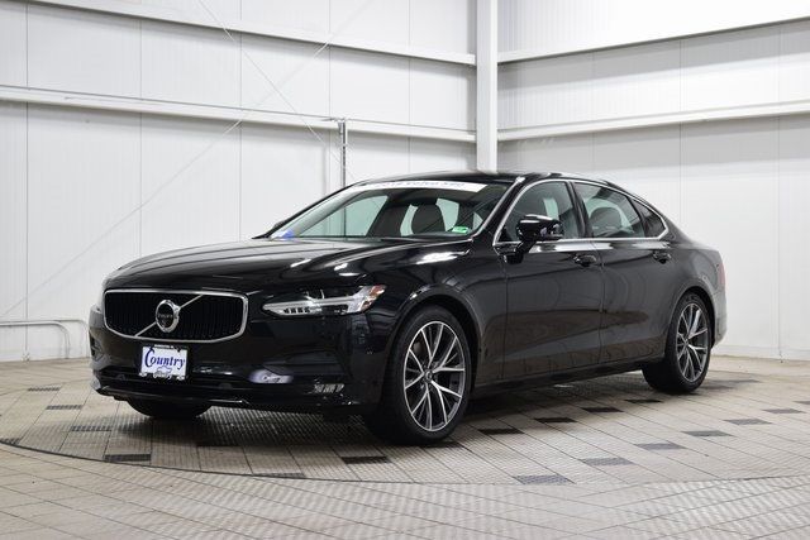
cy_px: 270
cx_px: 405
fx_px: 1350
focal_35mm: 60
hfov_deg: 33.4
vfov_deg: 22.6
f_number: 6.3
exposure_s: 1/15
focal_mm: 40
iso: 500
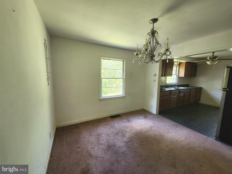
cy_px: 87
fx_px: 87
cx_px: 116
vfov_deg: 89.9
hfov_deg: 106.2
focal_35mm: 13
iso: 200
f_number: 2.2
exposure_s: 1/60
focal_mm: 1.74
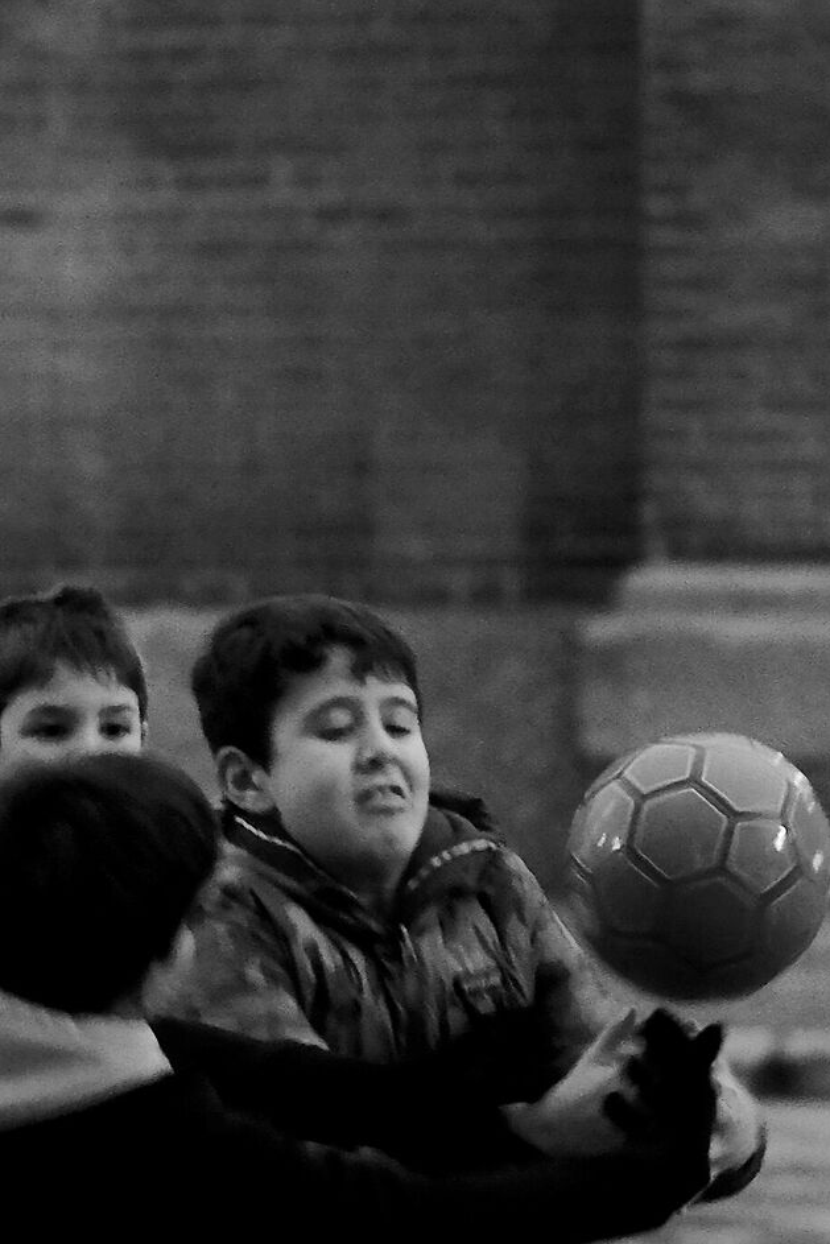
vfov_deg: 8.9
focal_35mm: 229
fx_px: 7916
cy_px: 1265
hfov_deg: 6.0
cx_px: 32
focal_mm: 60
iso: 1600
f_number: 2.4
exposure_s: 1/60
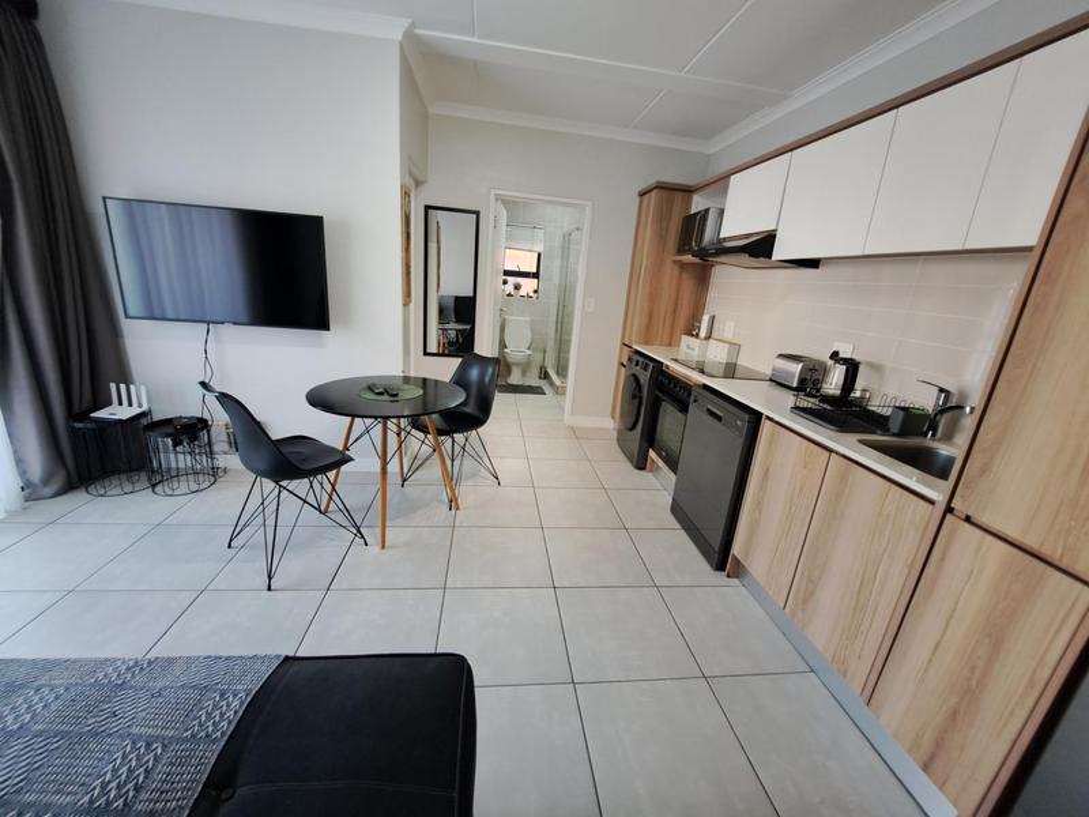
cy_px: 408
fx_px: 409
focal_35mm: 13
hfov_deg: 106.2
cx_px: 544
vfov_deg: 89.9
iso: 200
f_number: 2.2
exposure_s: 1/33
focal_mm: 1.74
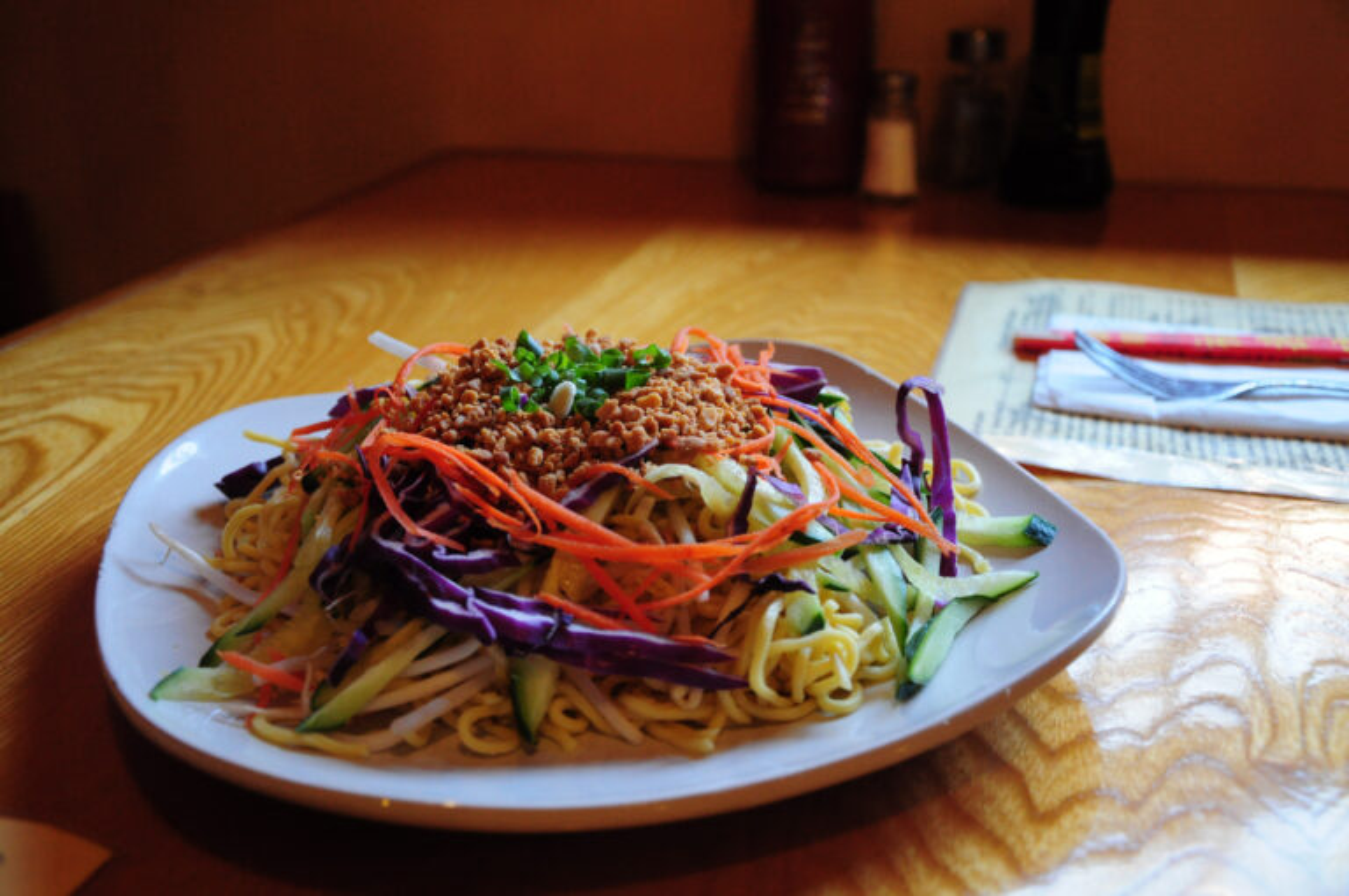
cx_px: 674
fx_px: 1460
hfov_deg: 49.6
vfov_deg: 34.1
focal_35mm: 39
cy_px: 448
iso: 1250
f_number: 4.5
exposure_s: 1/60
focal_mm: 26
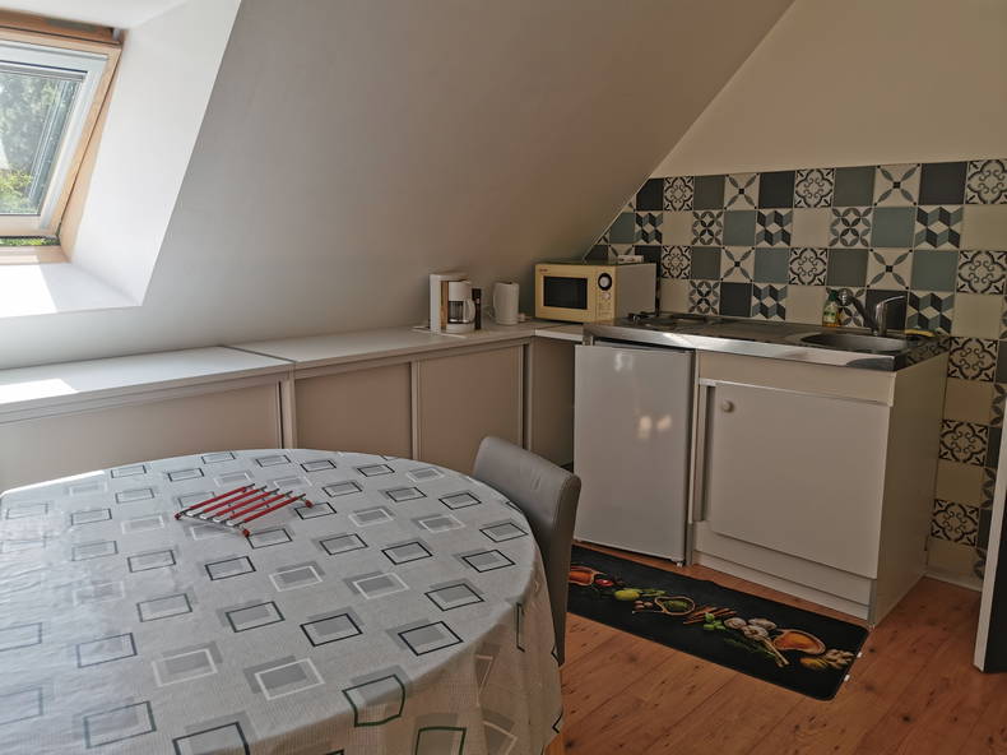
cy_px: 378
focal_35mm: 27
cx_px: 504
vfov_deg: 51.3
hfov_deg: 65.3
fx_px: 785
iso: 50
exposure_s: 1/820
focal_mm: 5.56
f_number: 1.6
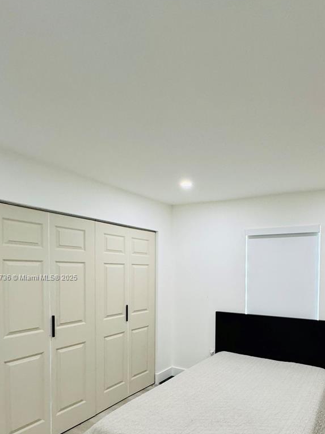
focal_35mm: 22
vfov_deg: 74.7
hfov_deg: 59.0
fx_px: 275
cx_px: 228
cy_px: 278
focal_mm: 2.22
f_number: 2.2
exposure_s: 1/120
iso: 320
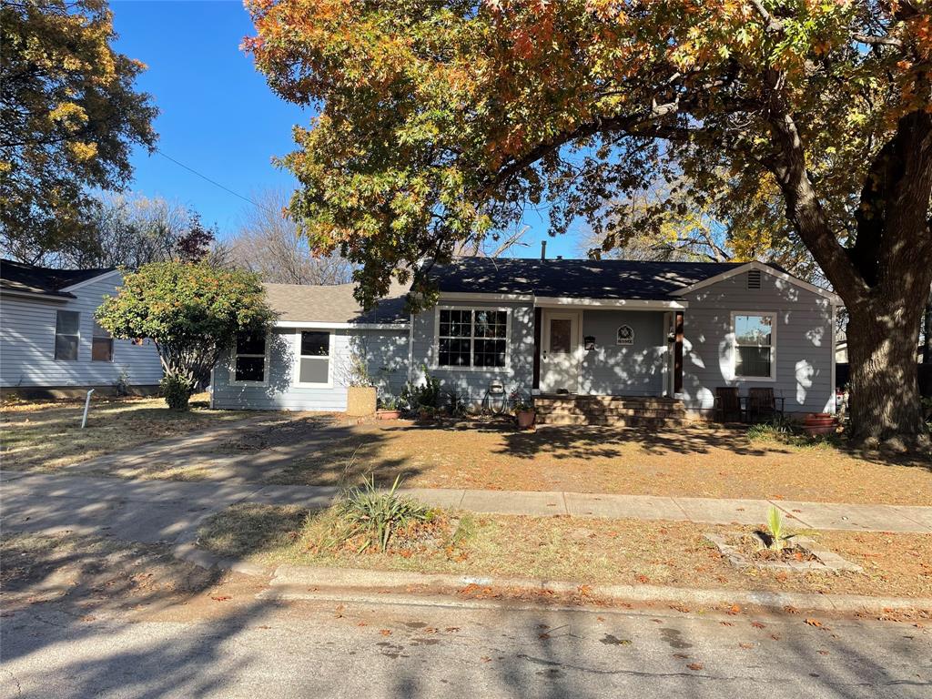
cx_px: 466
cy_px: 350
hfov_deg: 67.3
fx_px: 700
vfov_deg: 53.1
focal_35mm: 26
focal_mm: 4.2
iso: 32
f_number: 1.6
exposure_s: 1/1770
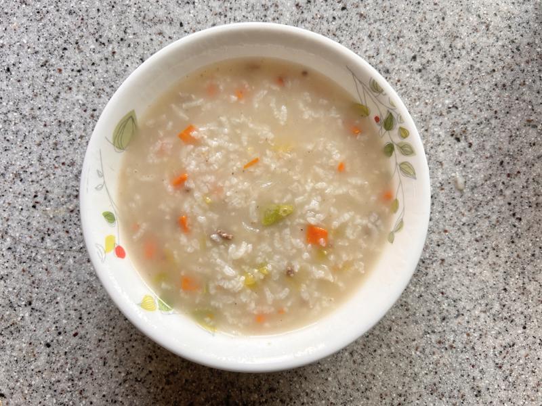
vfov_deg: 53.1
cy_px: 203
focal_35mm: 26
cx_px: 271
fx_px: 407
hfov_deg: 67.3
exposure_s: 1/120
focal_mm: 5.7
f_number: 1.5
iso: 100
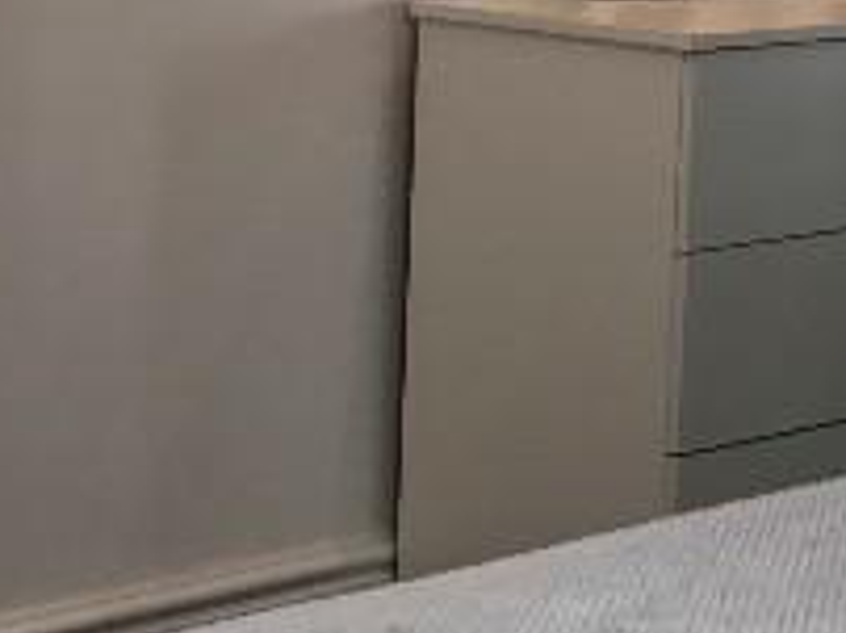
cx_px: 1688
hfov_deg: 12.3
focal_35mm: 142
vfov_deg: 10.1
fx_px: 3466
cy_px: -306
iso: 20
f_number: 1.8
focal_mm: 3.99
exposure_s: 1/99
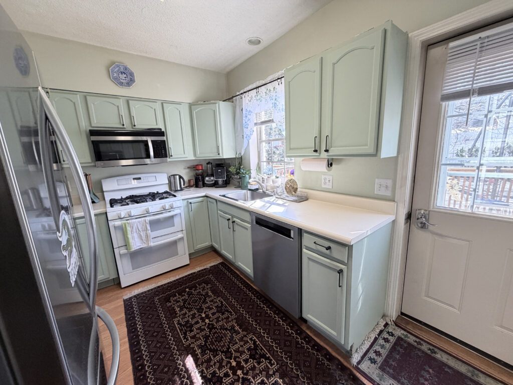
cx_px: 256
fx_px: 207
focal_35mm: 14
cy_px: 192
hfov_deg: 102.1
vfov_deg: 85.7
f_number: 2.2
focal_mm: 2.22
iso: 250
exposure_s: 1/120
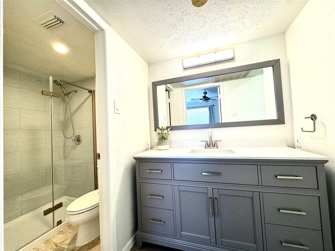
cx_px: 168
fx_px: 135
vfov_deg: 85.7
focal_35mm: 14
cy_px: 126
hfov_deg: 102.1
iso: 160
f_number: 2.2
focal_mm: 2.22
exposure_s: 1/120
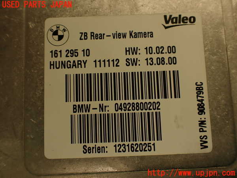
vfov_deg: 44.2
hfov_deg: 56.8
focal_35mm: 32
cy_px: 89
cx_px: 118
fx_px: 219
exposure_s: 1/60
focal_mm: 5.79
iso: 125
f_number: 2.4
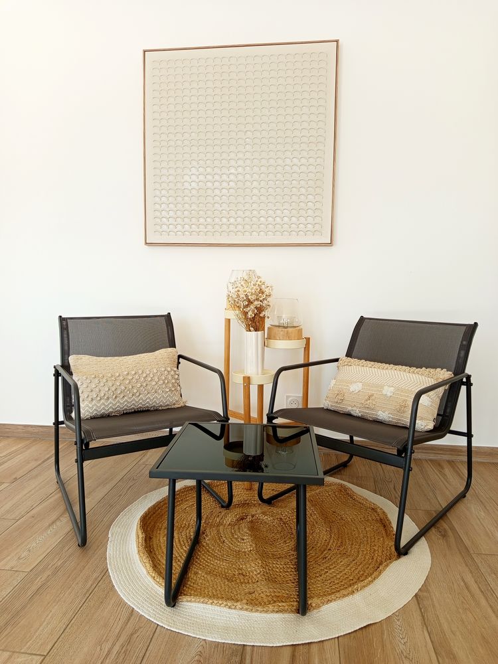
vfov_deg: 71.6
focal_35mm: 24
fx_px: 460
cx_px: 249
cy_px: 332
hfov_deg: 56.8
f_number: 1.7
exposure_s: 1/100
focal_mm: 5.24
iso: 106
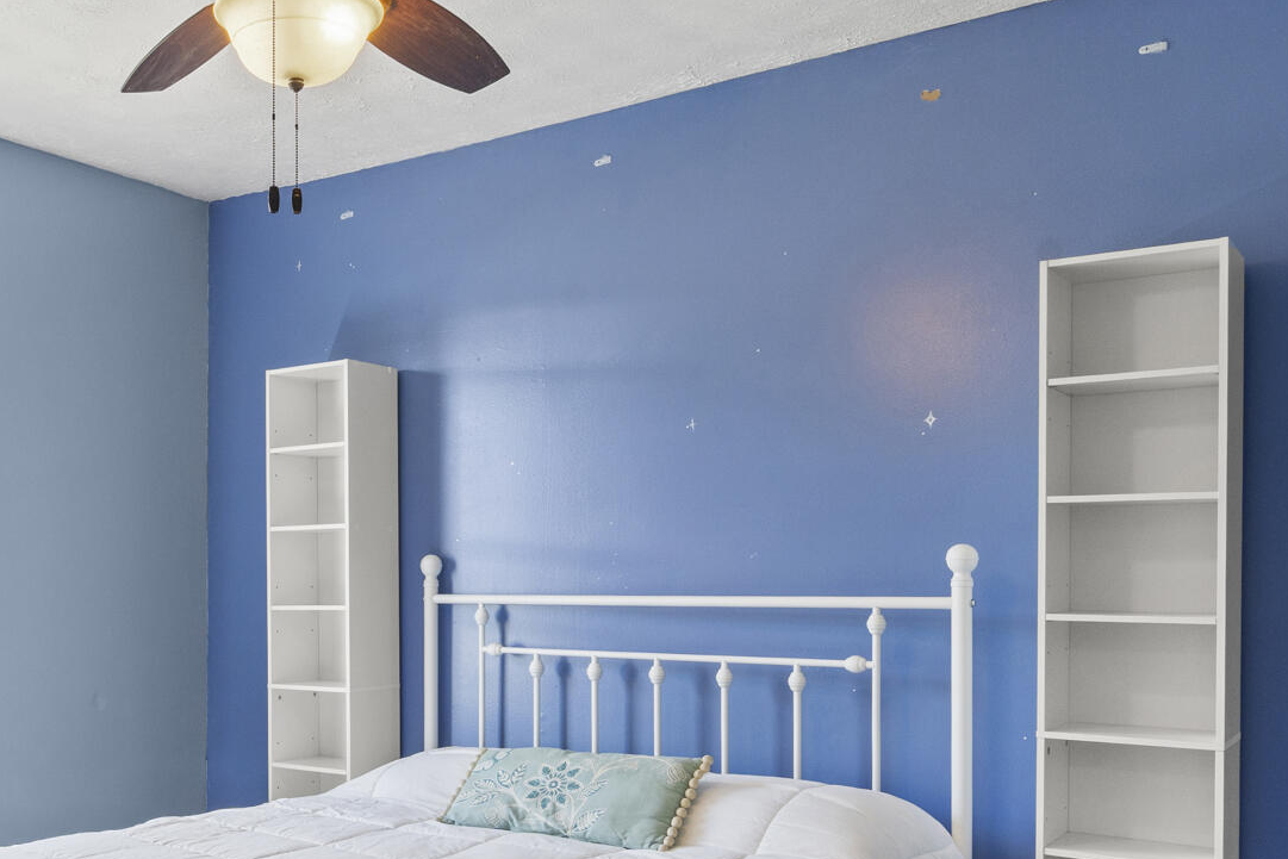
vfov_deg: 35.6
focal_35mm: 37
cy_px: 581
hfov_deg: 49.1
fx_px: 1324
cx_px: 268
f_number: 9
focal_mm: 16
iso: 400
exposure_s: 1/5
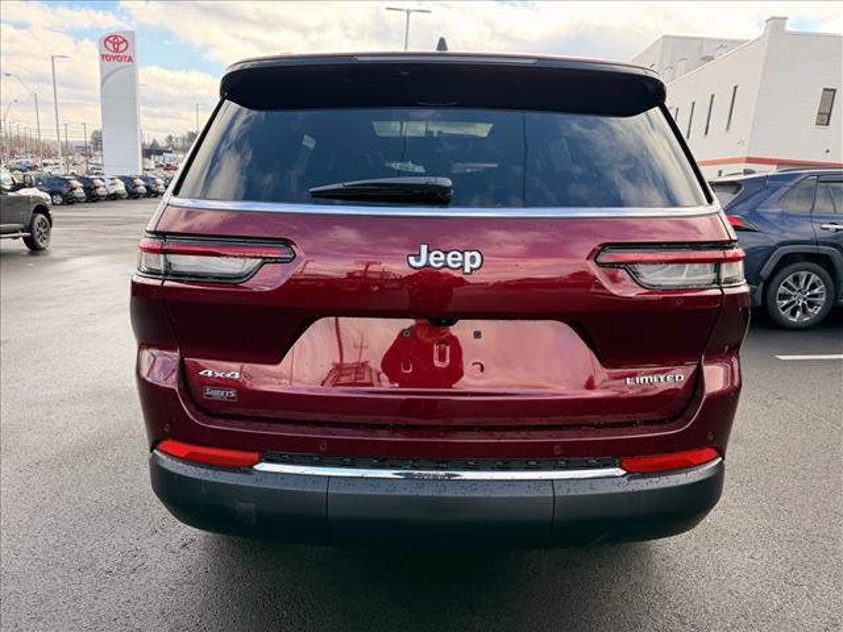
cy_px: 316
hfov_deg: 71.6
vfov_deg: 56.8
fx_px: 584
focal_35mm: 24
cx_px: 422
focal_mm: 6.76
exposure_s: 1/677
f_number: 1.78
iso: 80
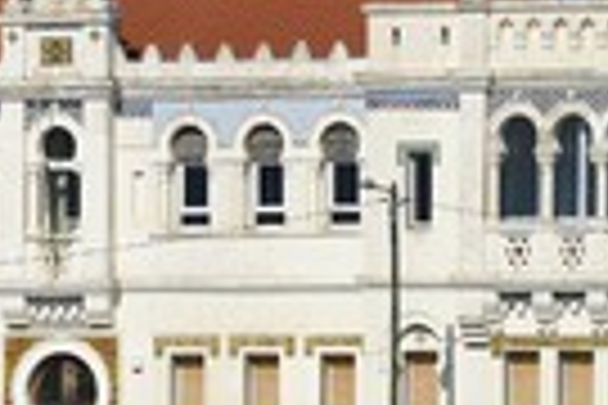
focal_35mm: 620
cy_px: 392
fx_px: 10470
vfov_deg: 2.2
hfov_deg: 3.3
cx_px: 140
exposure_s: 1/640
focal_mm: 200
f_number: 10
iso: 200
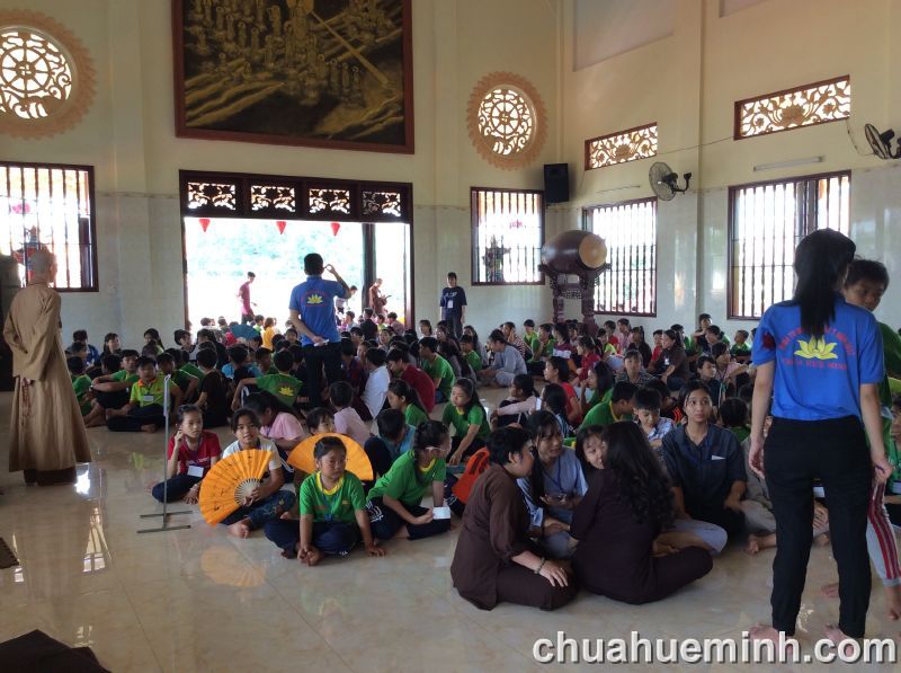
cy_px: 336
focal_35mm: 32
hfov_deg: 56.9
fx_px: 831
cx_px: 450
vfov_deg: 44.0
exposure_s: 1/33
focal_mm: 3.3
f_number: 2.4
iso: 32
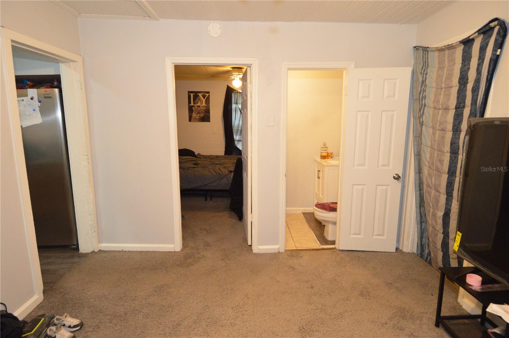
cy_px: 169
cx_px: 254
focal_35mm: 18
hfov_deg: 90.1
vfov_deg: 67.3
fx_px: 254
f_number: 4
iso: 1800
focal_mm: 12
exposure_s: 1/60
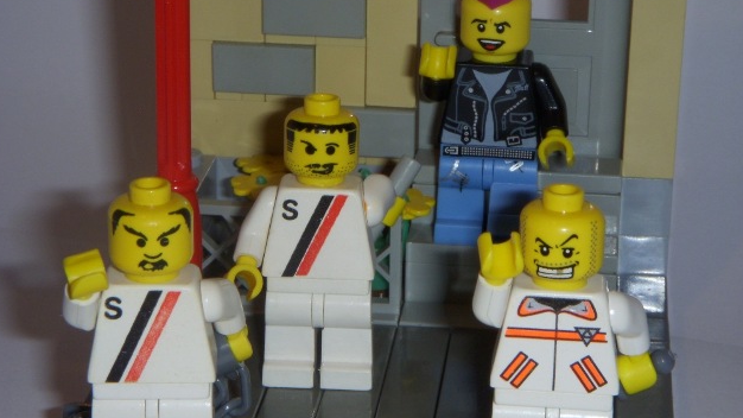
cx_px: 364
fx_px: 2502
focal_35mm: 127
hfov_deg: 16.9
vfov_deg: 9.5
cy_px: 191
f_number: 8.4
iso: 100
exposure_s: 1/60
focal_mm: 18.9
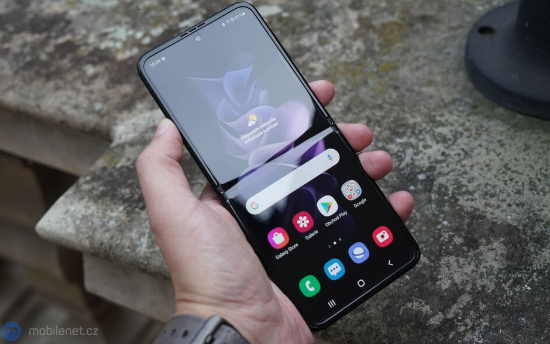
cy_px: 161
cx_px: 275
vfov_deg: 25.4
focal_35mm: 51
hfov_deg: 39.6
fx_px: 765
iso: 2000
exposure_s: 1/160
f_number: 7.1
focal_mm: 49
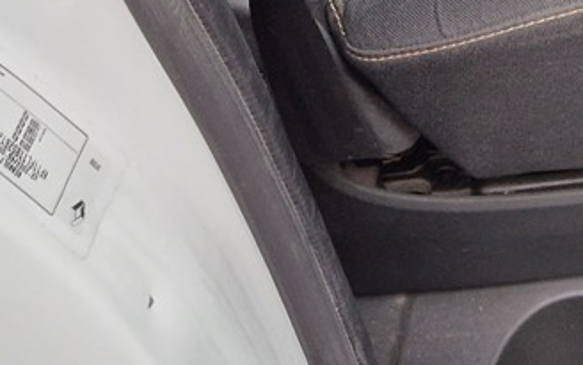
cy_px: -454
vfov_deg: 10.8
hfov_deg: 16.9
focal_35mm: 107
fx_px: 1700
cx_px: 974
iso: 160
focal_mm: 5.4
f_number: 1.8
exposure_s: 1/100
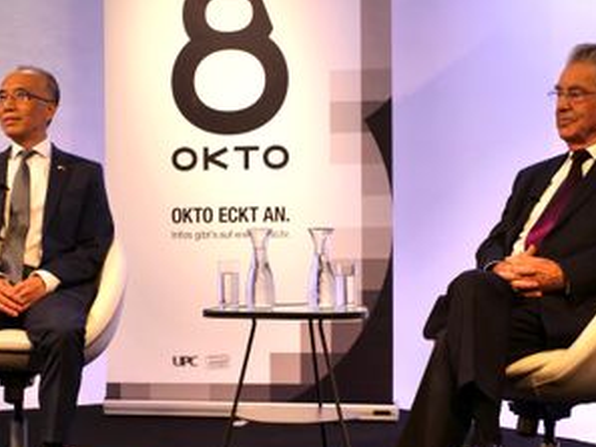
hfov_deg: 19.6
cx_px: 287
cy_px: 317
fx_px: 1722
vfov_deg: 14.8
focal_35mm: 100
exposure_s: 1/250
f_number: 2.8
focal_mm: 29
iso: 400
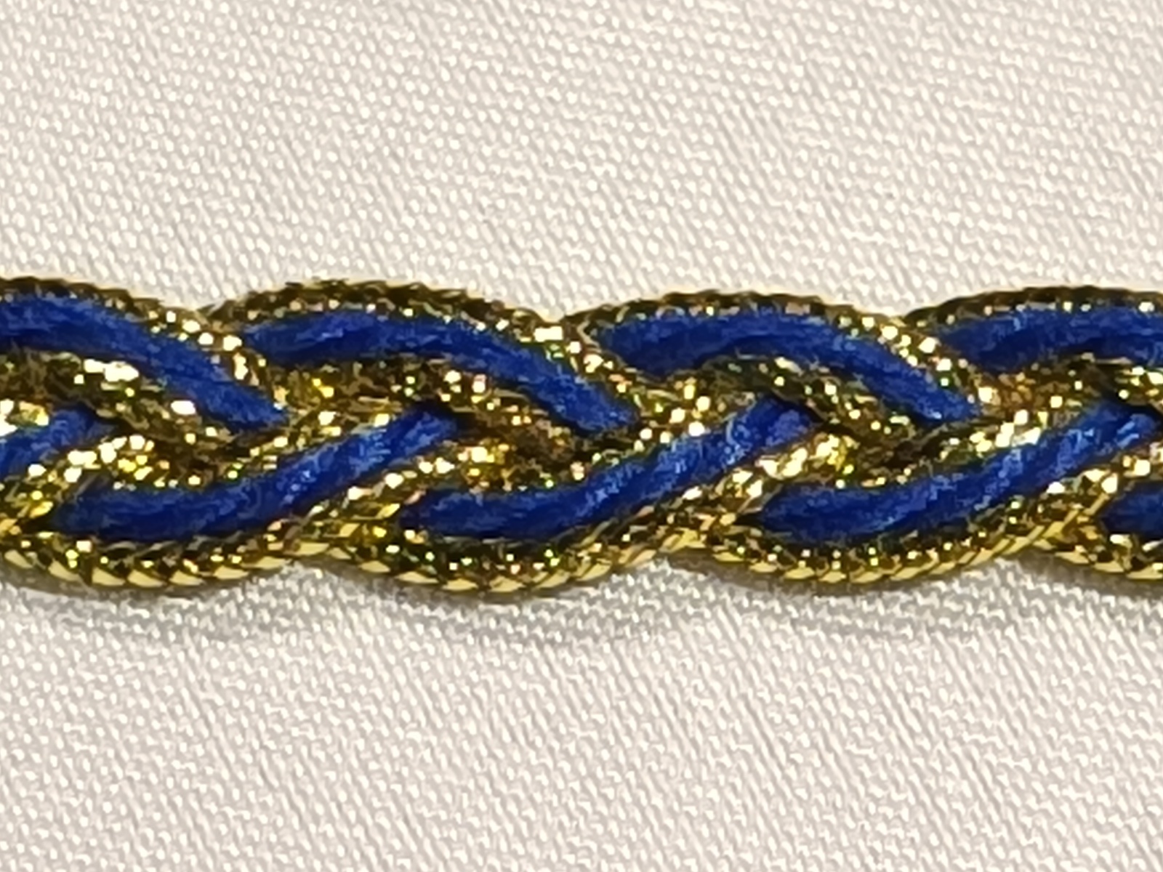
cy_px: 436
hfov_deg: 10.7
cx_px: 582
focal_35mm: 185
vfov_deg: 8.0
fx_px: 6215
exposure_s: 1/4439
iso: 2000
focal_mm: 6.57
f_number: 1.6
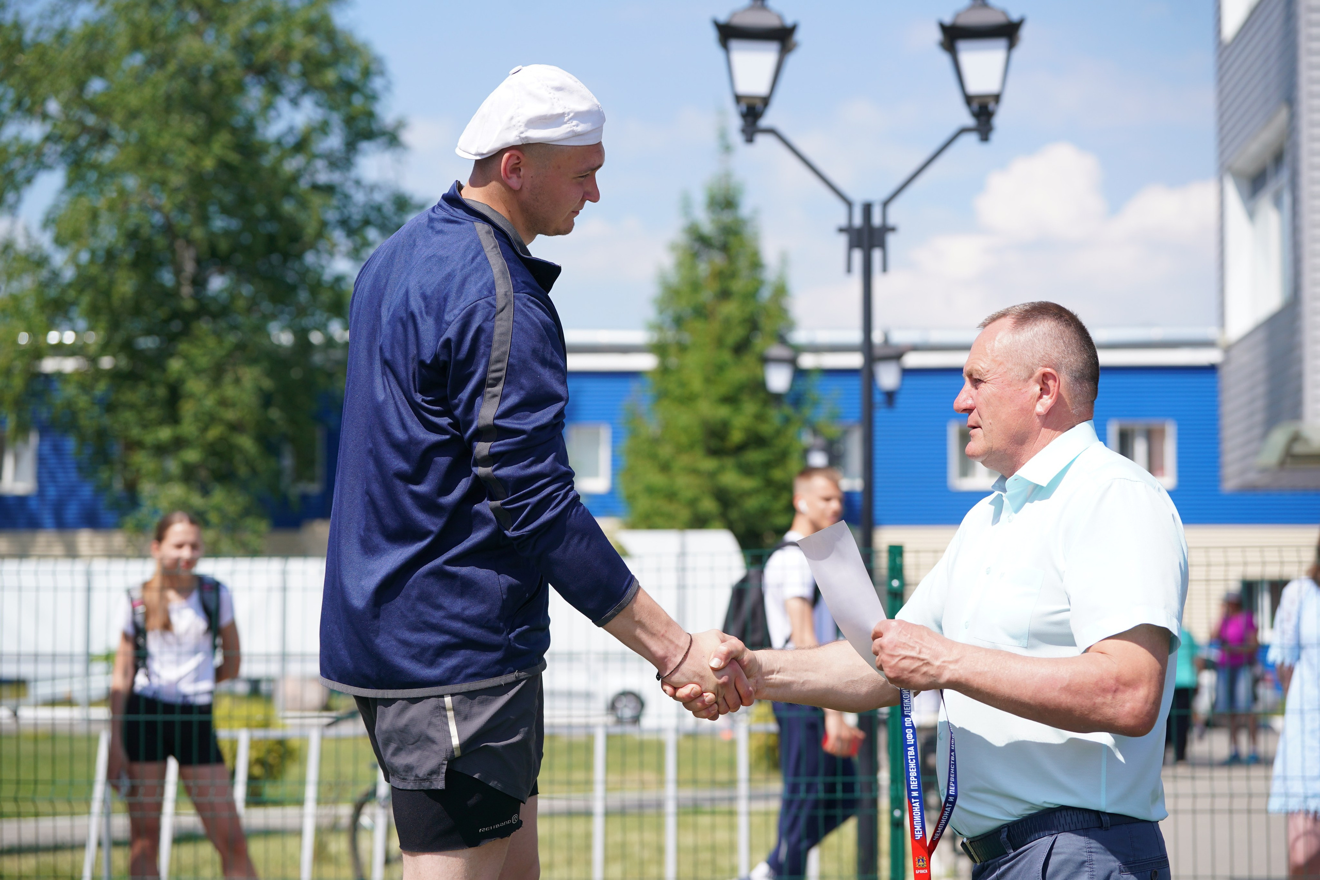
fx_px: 2787
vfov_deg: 17.9
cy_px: 440
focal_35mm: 76
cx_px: 660
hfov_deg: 26.6
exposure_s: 1/2000
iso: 200
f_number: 3.5
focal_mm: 76
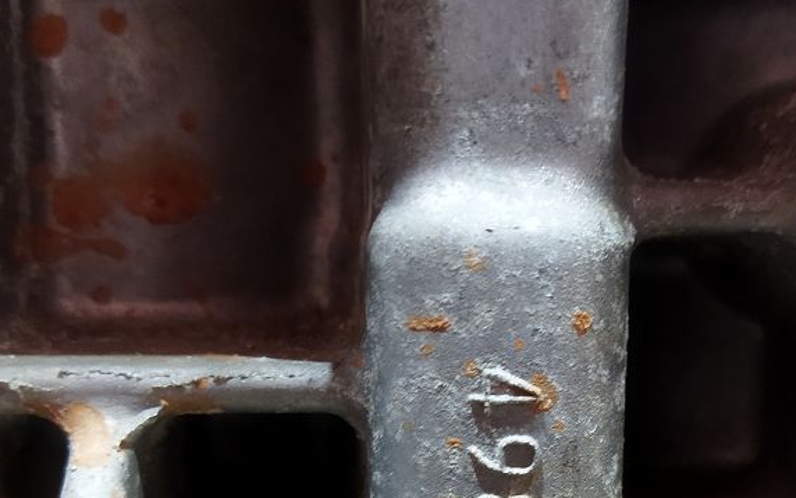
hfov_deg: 33.8
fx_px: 1302
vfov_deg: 20.9
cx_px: 493
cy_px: 504
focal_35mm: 60
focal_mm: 4.71
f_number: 1.79
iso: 372
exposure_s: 1/33
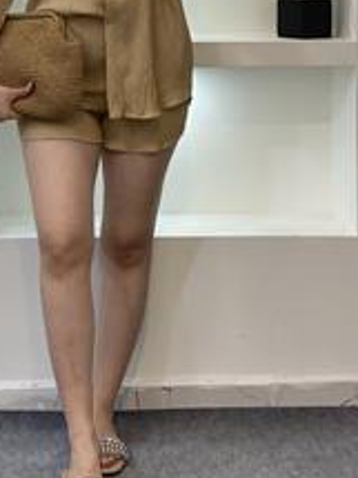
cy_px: 110
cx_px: 98
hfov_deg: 14.7
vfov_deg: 19.5
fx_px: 1380
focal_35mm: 100
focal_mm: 6
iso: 80
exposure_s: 1/100
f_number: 2
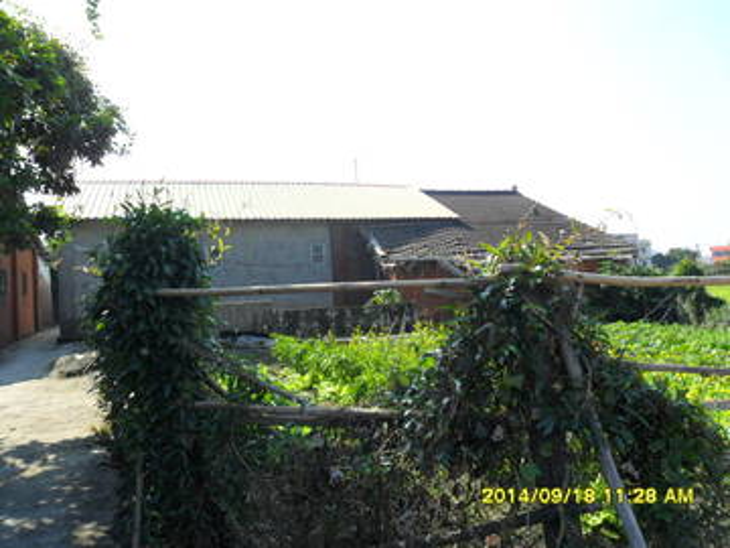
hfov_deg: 65.3
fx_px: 569
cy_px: 274
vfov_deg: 51.4
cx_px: 365
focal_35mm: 27
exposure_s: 1/500
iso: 100
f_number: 3.5
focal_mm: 4.9
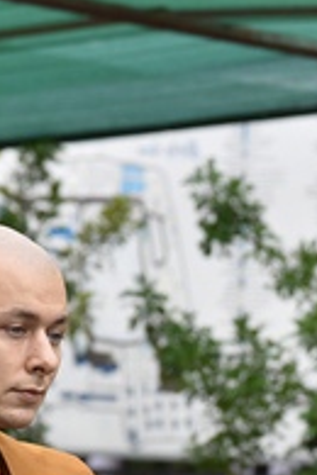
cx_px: 302
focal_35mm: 400
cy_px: 464
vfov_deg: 5.1
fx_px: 5283
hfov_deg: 3.4
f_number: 5
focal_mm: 120
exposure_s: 1/800
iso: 400
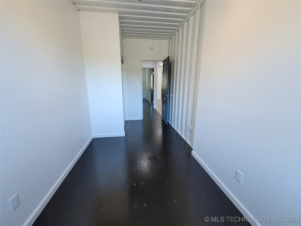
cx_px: 150
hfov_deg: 106.2
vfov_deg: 89.9
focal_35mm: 13
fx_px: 113
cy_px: 113
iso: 160
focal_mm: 2.2
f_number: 2.2
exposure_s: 1/60
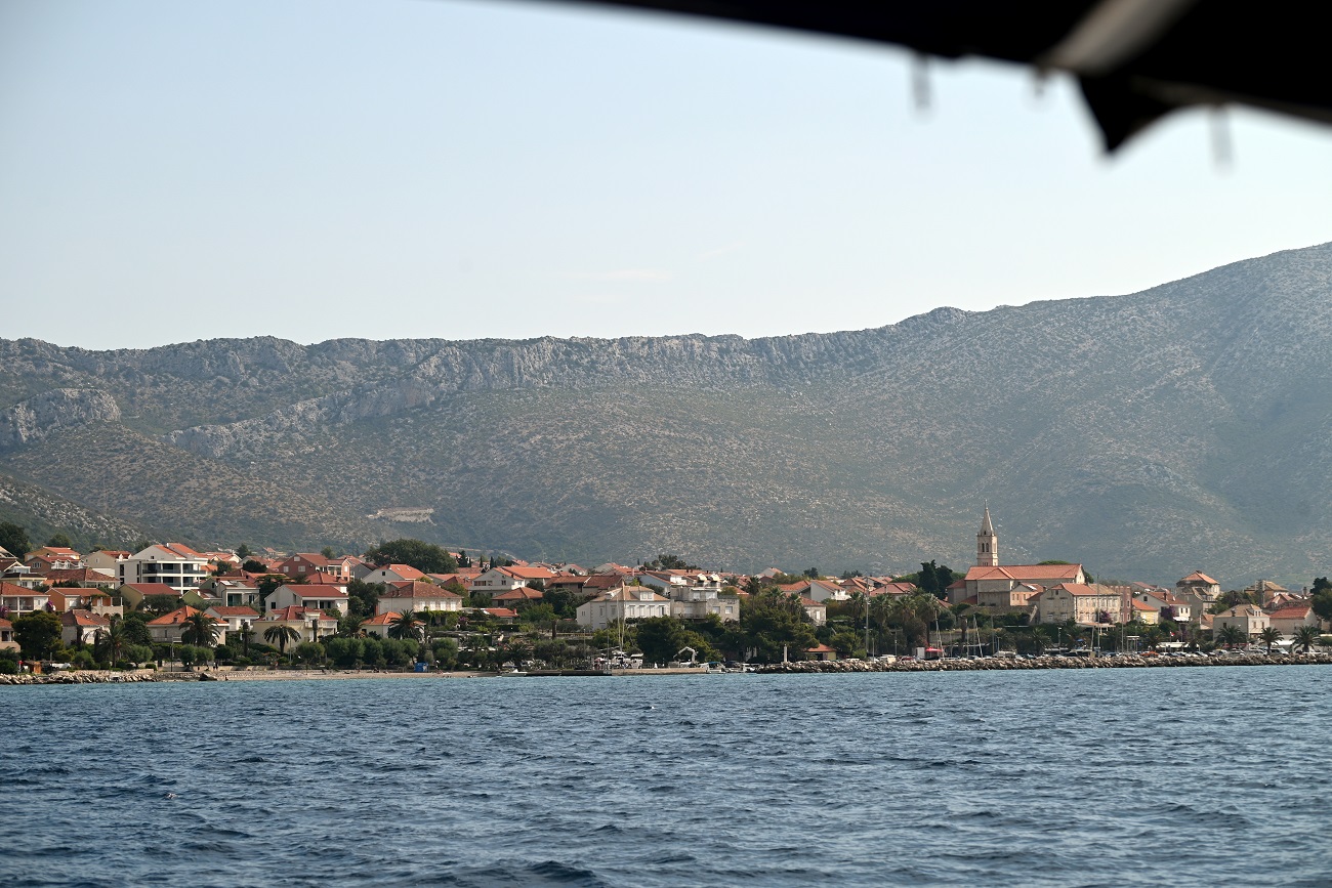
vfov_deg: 13.4
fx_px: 3774
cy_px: 444
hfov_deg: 20.0
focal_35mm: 102
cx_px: 666
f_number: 7.1
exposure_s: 1/800
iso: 100
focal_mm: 102
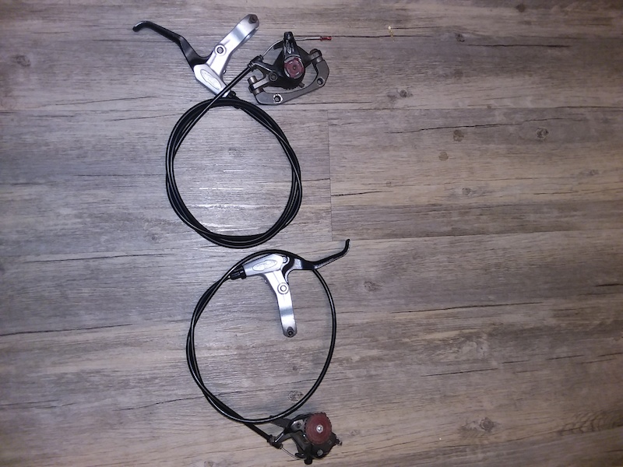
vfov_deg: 48.2
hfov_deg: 61.7
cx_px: 312
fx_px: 522
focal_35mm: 29
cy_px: 234
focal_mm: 2.47
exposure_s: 1/40
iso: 50
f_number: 1.9
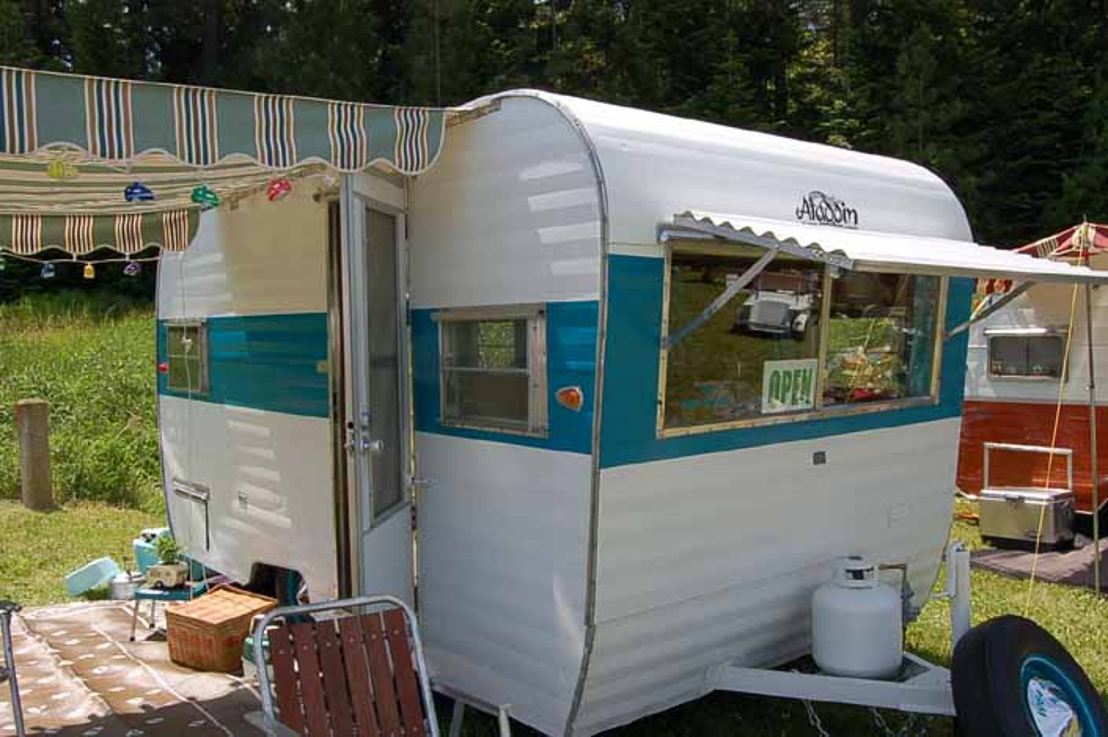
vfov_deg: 43.5
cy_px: 368
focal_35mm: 30
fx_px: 923
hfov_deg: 62.0
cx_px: 554
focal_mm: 20
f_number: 18
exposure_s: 1/60
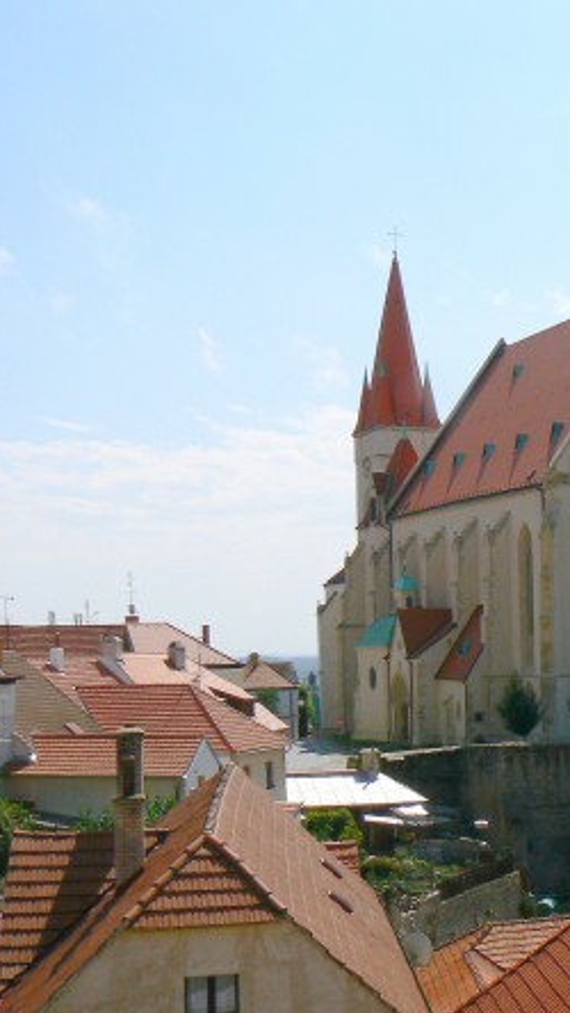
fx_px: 1423
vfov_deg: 39.2
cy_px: 504
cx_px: 618
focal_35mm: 53
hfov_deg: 21.5
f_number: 8
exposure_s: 1/800
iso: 80
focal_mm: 6
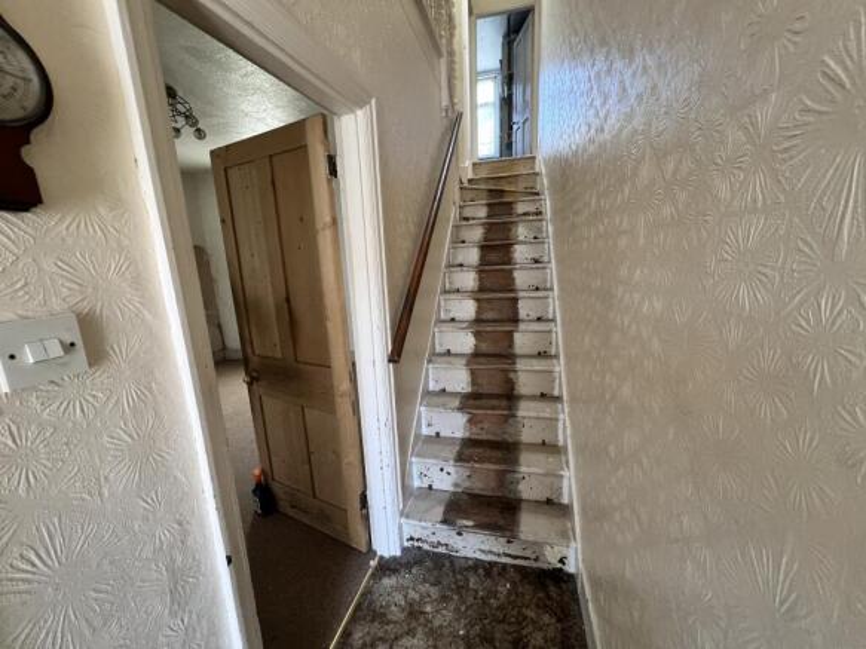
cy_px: 324
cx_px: 433
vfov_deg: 89.9
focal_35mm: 13
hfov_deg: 106.2
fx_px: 325
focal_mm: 1.57
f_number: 1.8
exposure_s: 1/99
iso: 250
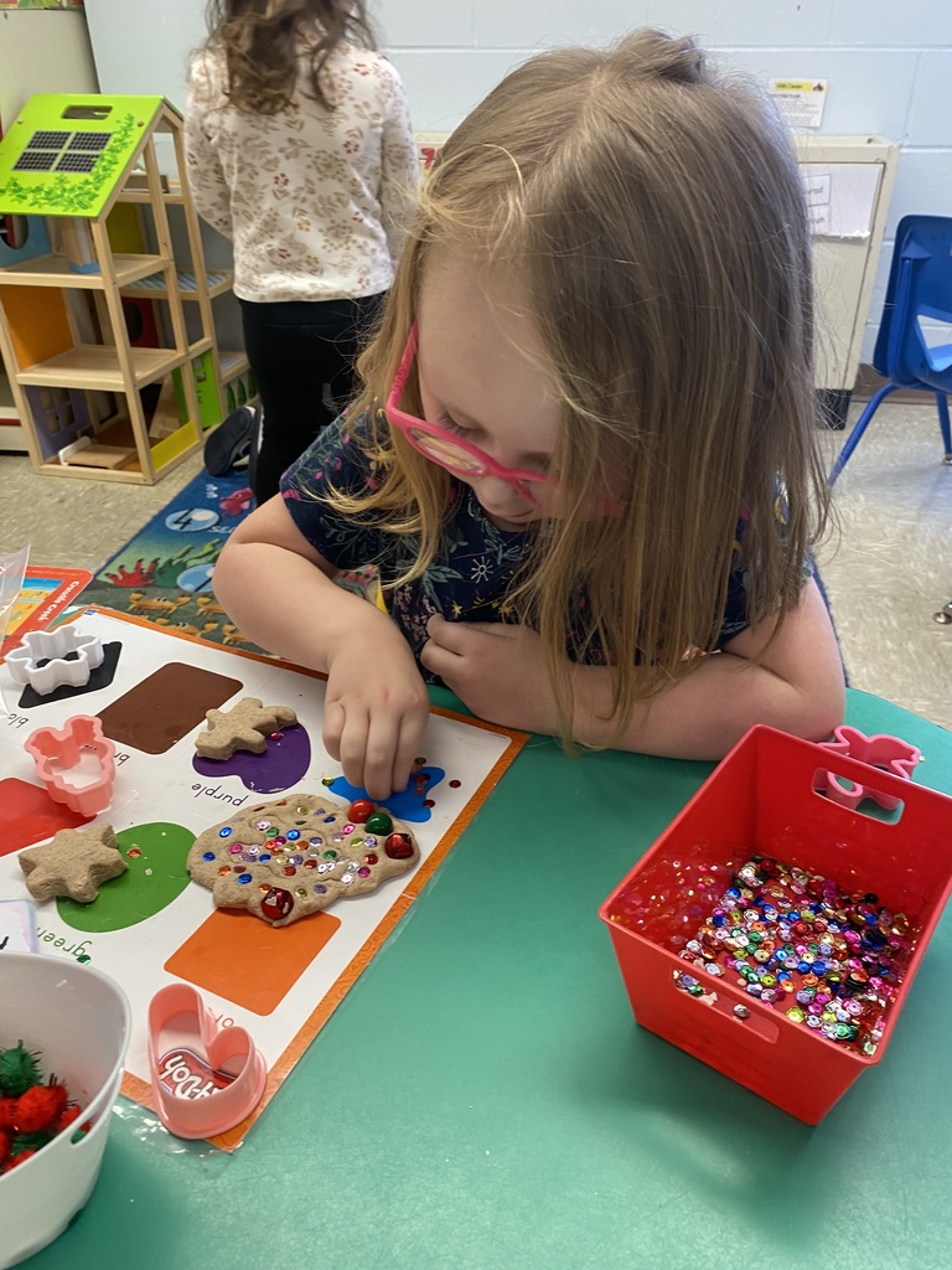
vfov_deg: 67.3
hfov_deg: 53.1
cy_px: 635
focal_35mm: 26
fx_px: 953
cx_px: 476
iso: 100
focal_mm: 4.25
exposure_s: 1/60
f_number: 1.8
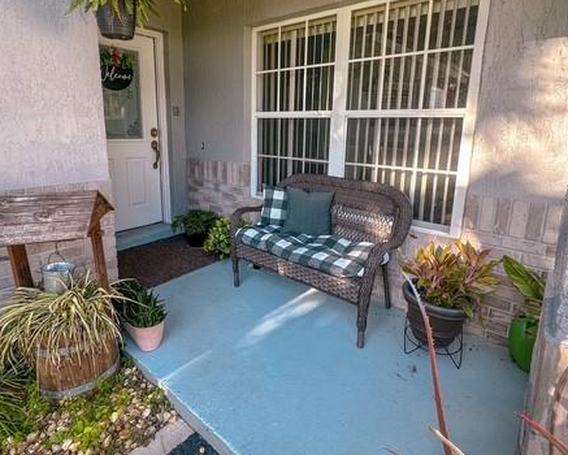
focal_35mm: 20
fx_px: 336
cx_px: 274
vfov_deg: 67.7
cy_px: 192
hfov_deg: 80.3
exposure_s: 1/190
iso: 40
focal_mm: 2.22
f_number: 2.2
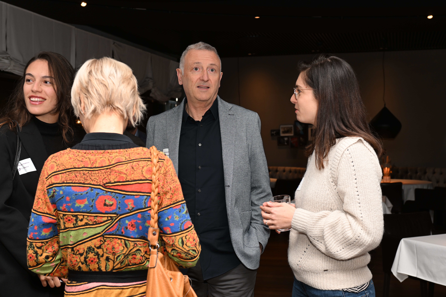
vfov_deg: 26.0
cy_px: 148
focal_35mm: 52
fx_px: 644
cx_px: 223
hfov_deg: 38.2
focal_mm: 52
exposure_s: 1/60
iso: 500
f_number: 6.3
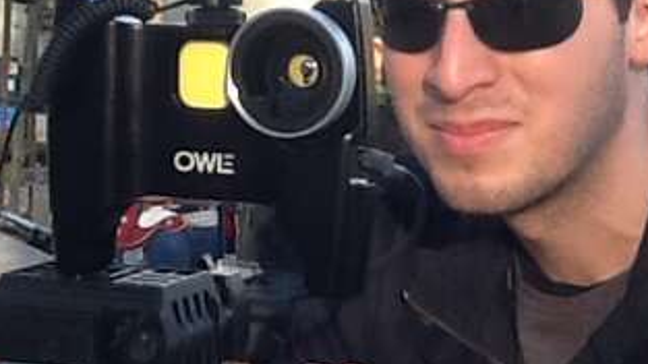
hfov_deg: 23.9
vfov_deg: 13.6
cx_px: 308
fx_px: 1529
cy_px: 165
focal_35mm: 89
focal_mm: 2.03
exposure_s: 1/192
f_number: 2.4
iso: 64
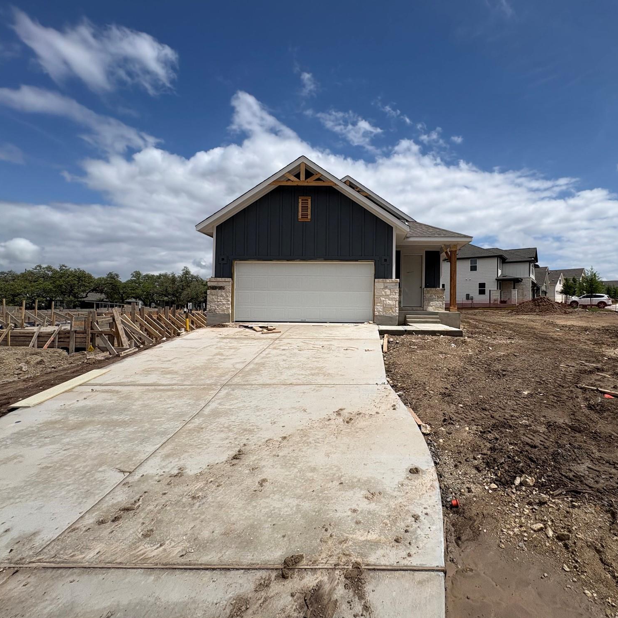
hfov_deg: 83.2
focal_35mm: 17
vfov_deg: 84.0
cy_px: 305
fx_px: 343
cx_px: 362
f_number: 2.2
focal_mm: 2.22
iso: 50
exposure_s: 1/4630
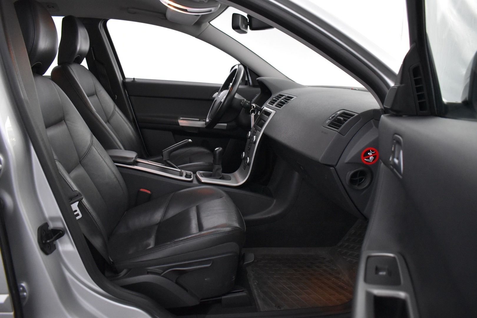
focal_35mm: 27
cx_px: 238
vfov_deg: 47.9
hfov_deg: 67.4
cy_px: 159
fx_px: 358
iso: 3600
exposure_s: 1/60
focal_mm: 18
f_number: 3.5
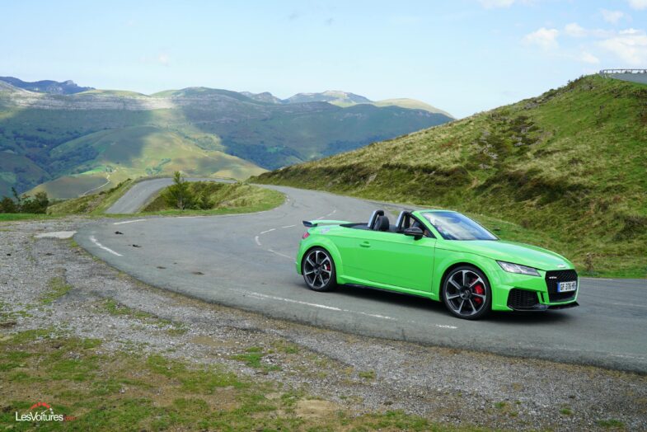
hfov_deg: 51.9
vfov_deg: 36.0
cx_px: 324
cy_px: 216
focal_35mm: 37
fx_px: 665
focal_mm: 37
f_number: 11
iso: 100
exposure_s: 1/80
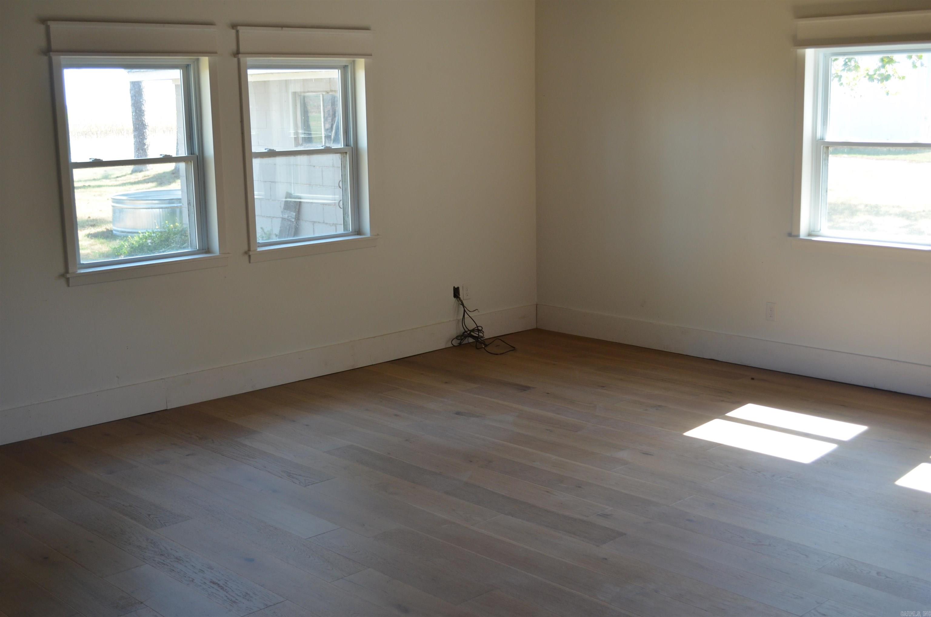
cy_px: 308
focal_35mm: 44
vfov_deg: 30.7
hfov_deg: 45.0
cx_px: 466
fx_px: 1123
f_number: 5
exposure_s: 1/100
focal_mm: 29
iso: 400
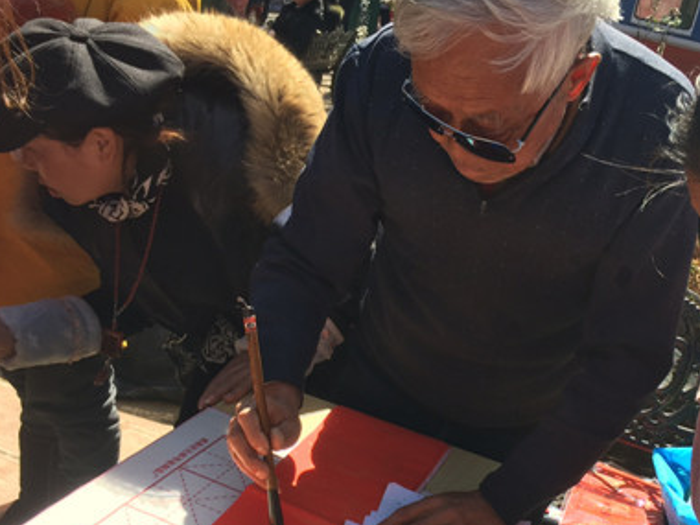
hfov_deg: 44.3
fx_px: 849
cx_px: 453
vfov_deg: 34.0
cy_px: 357
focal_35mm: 42
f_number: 2.2
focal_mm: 4.15
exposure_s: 1/732
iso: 32
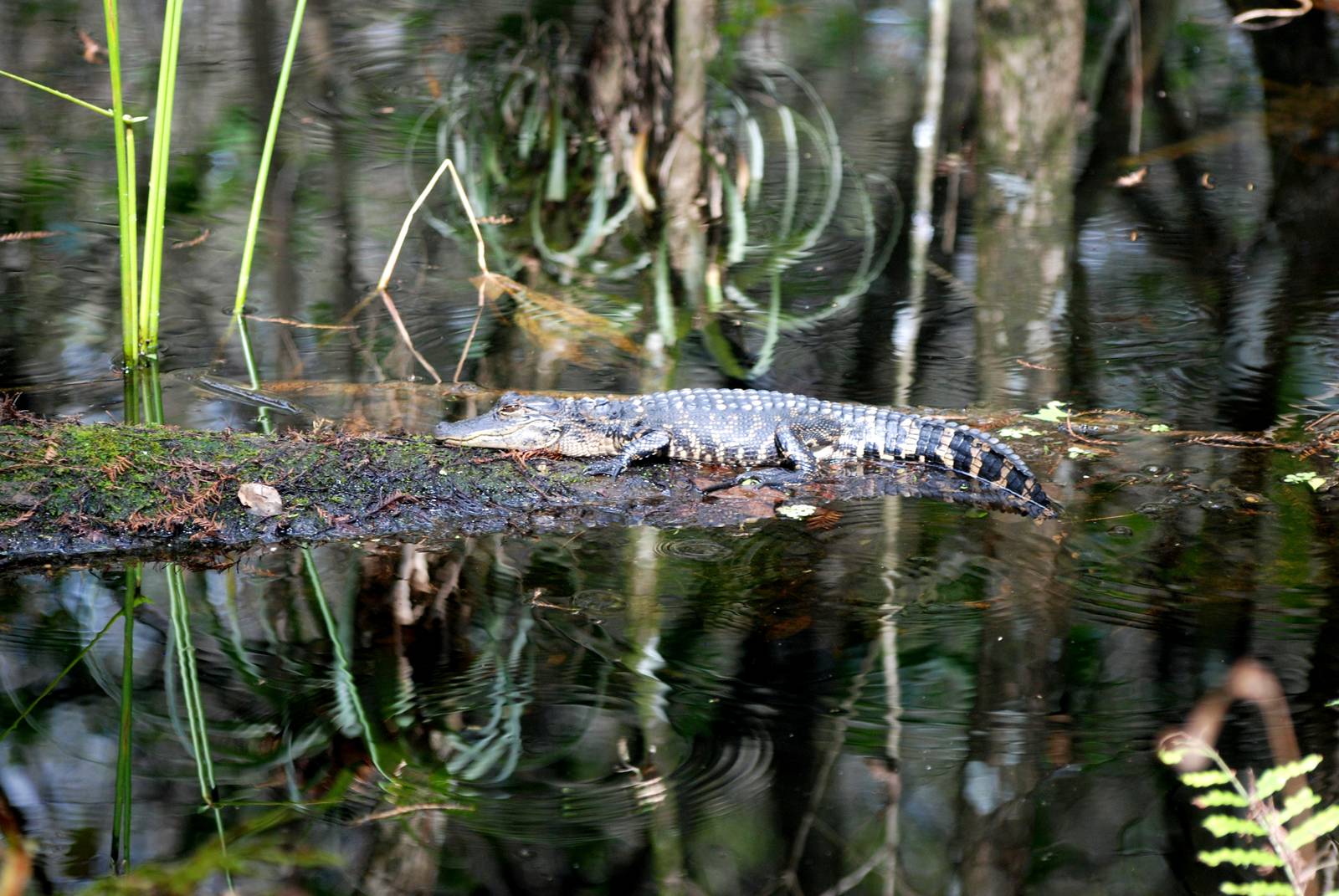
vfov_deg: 6.1
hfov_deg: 9.1
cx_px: 670
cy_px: 448
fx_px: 8379
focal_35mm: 225
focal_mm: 150
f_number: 4.5
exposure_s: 1/125
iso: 400
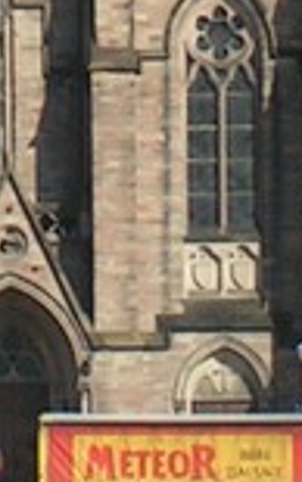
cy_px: -468
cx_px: -6
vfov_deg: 3.9
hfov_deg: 2.5
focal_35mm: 527
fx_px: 6934
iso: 50
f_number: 6.3
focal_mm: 11
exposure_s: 1/200
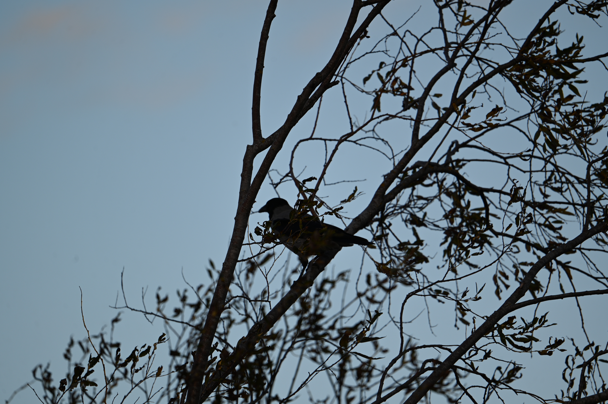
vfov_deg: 2.7
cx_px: 304
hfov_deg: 4.1
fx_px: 8439
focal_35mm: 500
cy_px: 202
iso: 100
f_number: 6.7
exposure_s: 1/200
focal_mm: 500
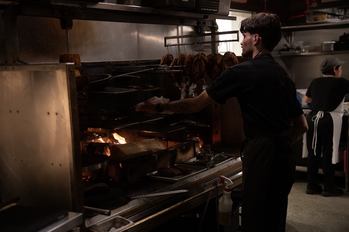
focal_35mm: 48
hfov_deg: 41.1
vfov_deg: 28.0
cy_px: 116
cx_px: 174
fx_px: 465
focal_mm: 48
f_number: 2.8
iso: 6400
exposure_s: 1/250
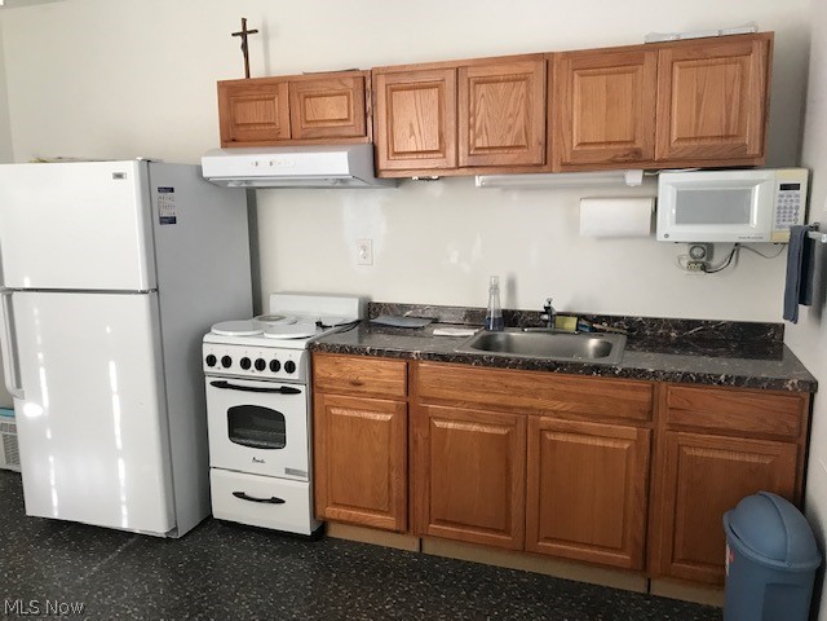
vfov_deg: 49.7
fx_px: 669
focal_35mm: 28
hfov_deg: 63.4
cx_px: 414
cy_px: 310
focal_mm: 3.99
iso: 32
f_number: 1.8
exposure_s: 1/30
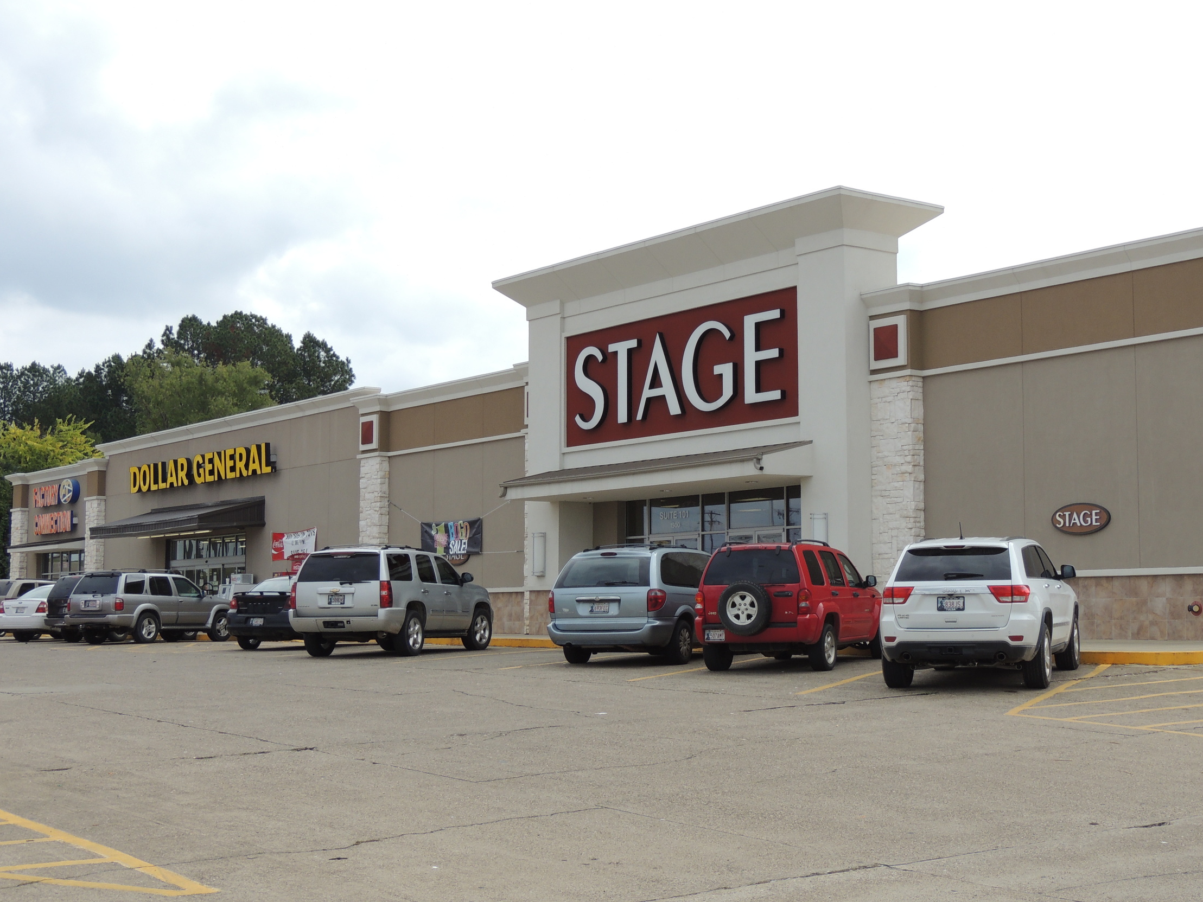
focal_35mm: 53
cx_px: 654
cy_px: 445
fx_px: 1842
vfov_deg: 27.5
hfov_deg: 36.1
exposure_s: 1/800
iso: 100
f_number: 3.5
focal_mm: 8.3
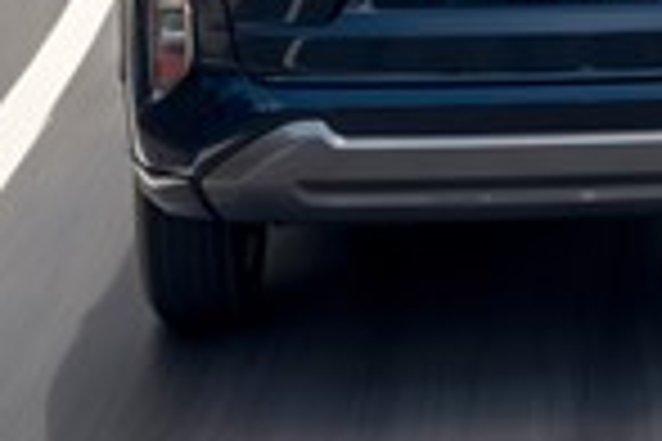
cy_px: -176
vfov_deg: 9.4
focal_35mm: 143
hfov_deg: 13.9
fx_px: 2629
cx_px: 833
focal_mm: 35
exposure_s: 1/25
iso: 80
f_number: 20
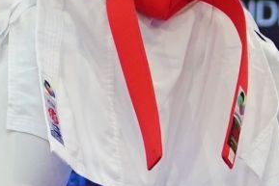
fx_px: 7381
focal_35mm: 952
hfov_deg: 2.2
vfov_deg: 1.4
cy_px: -189
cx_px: -159
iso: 1600
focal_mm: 102
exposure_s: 1/1000
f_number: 2.8
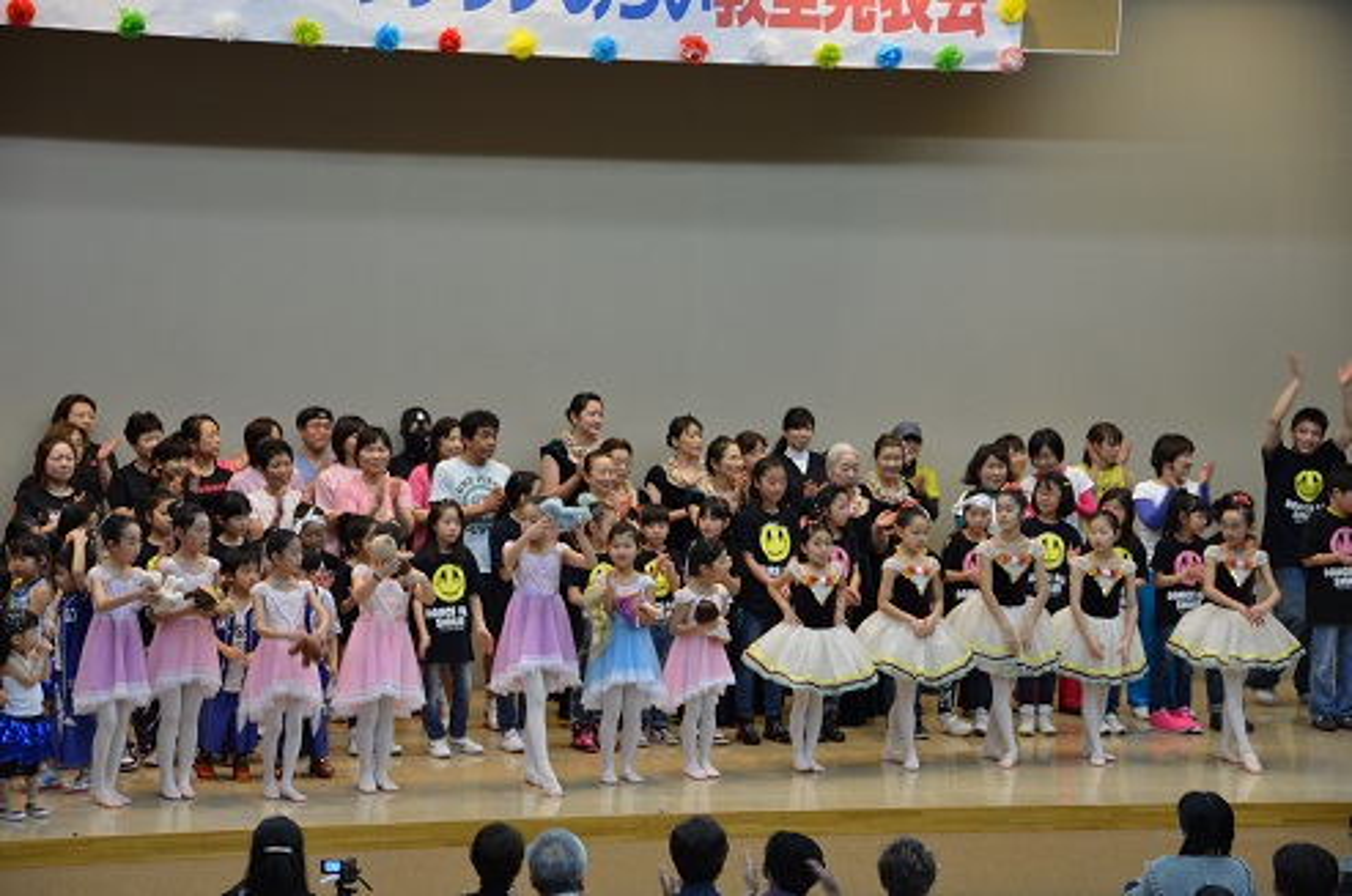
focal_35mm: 105
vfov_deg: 13.0
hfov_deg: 19.5
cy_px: 448
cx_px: 676
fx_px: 3937
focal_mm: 70
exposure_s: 1/60
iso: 640
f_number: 5
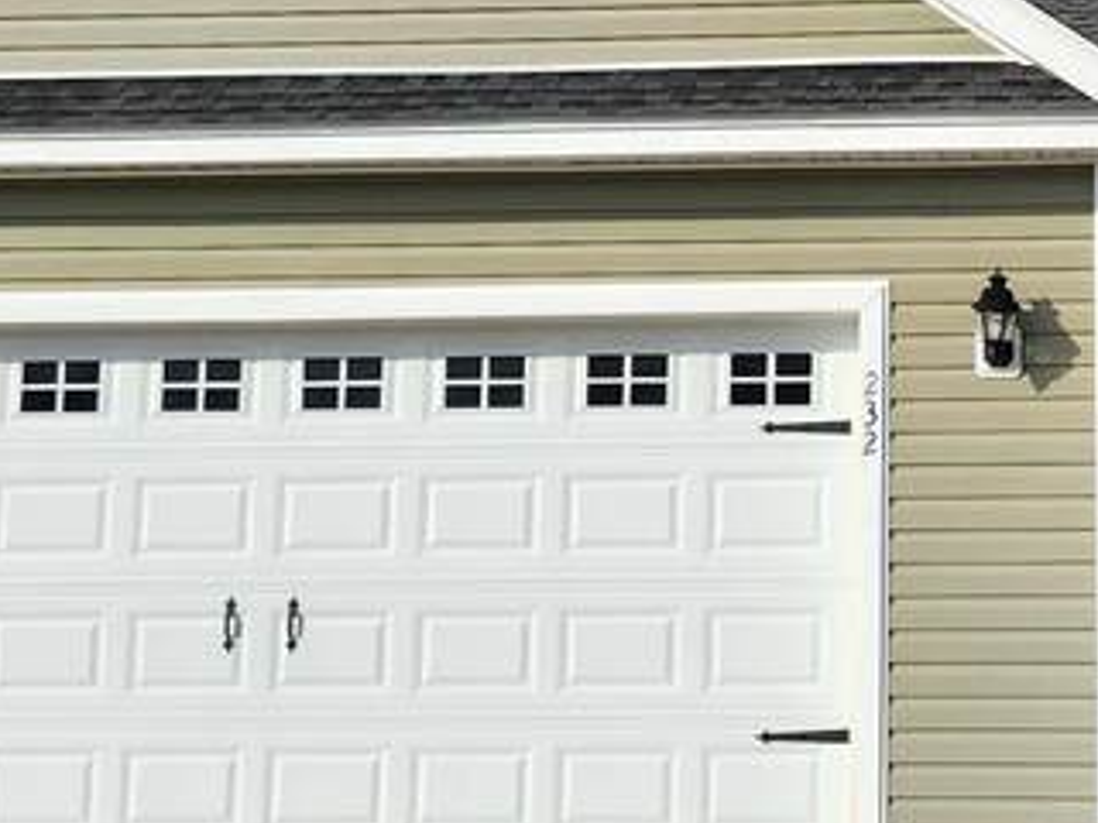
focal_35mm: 92
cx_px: 1026
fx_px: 2918
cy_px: 192
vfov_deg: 16.0
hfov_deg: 20.8
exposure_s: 1/2180
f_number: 1.8
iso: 25
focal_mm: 5.54
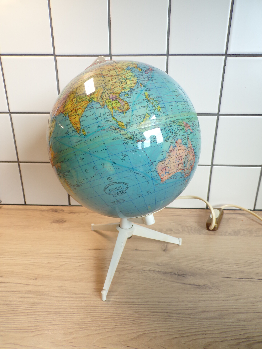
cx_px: 131
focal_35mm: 24
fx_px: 242
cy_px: 174
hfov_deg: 56.8
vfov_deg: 71.6
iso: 100
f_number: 3
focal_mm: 4.3
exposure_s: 1/38
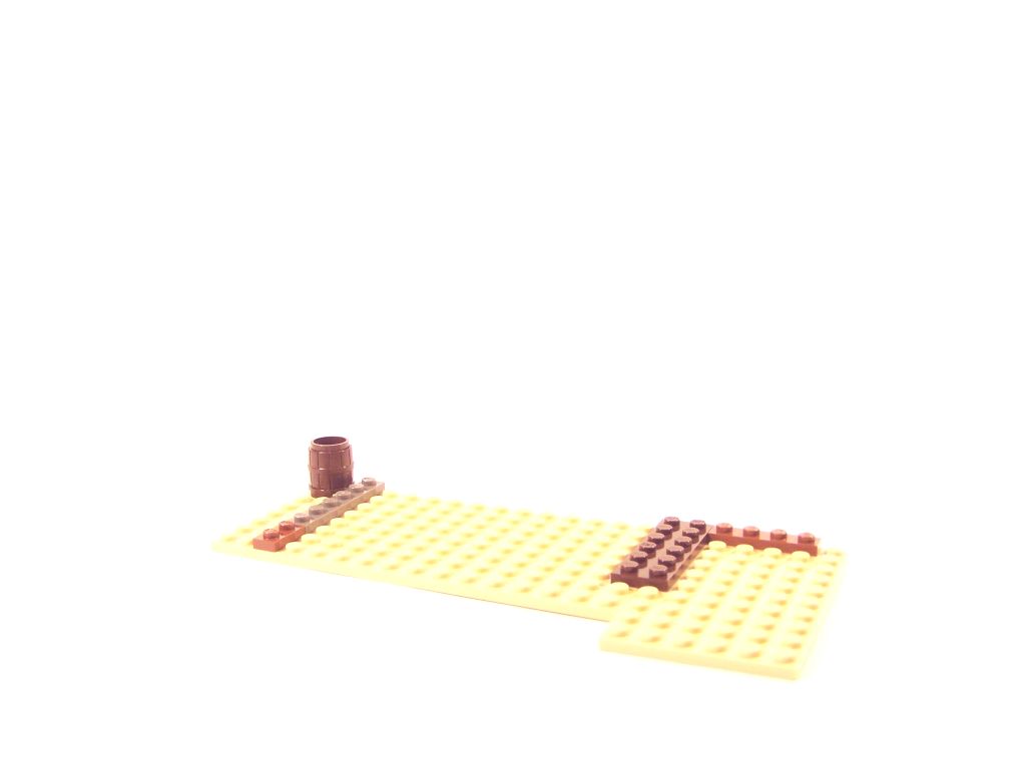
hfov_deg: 49.0
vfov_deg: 37.7
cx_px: 513
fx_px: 1126
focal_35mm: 38
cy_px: 384
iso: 200
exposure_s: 1/20
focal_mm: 6.3
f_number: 3.6
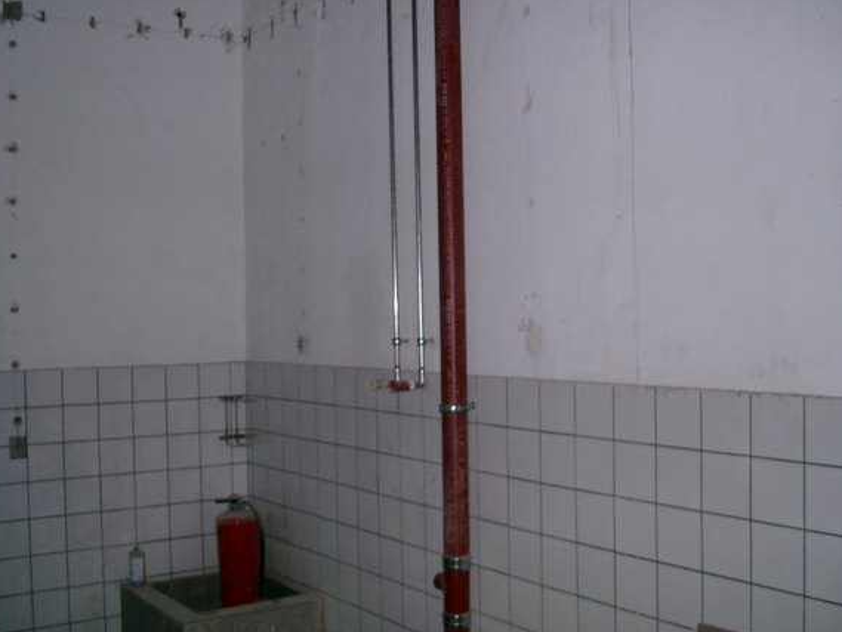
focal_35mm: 39
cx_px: 405
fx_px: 949
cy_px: 329
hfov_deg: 47.8
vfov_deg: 36.8
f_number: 2.6
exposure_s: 1/60
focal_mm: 7.6
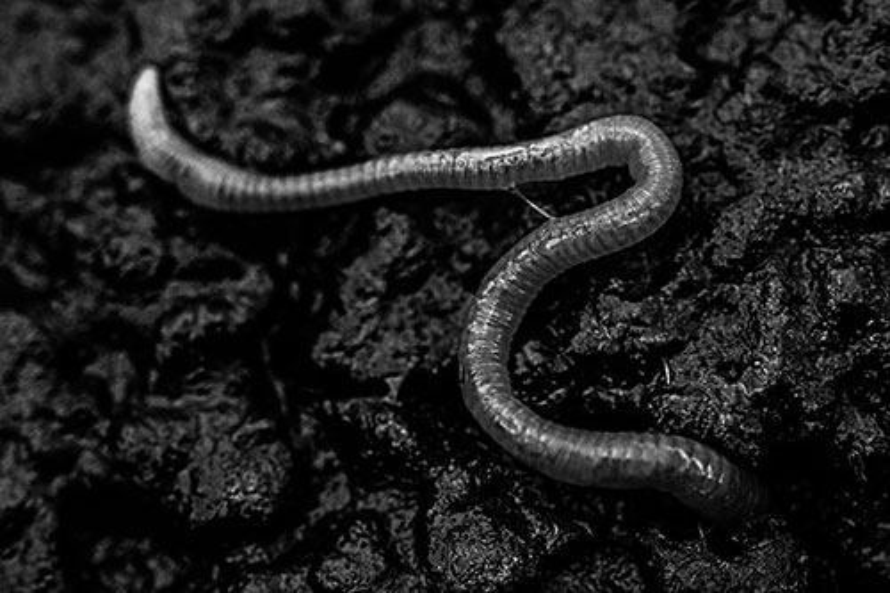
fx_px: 5190
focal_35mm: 210
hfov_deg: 9.8
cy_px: 296
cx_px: 445
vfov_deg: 6.5
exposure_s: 1/640
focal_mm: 210
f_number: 7.6
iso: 640
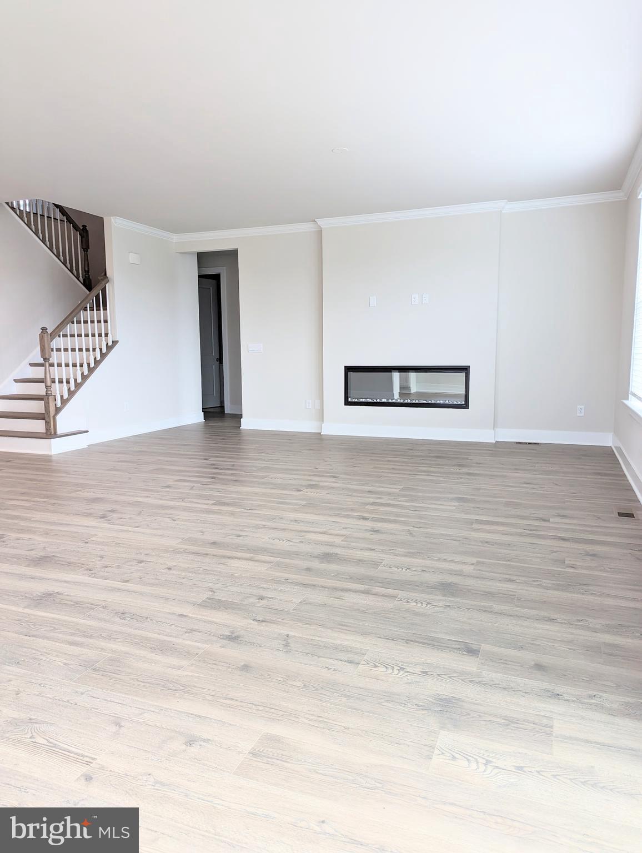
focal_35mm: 24
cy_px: 426
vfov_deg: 71.5
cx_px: 321
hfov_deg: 56.9
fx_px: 592
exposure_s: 1/120
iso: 71
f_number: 1.85
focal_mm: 6.81
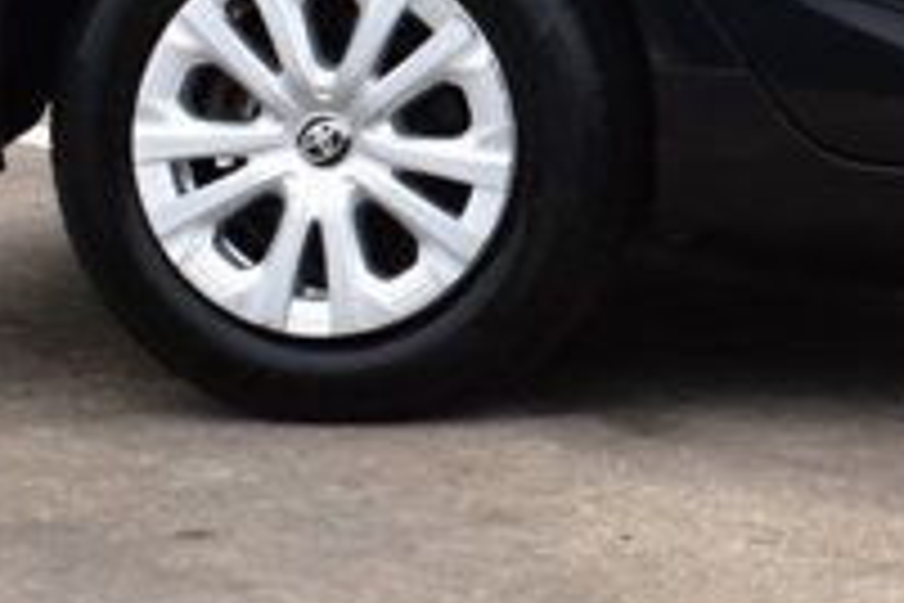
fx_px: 4595
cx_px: 1471
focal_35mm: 183
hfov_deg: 10.7
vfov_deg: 7.5
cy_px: -32
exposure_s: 1/80
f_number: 8
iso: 400
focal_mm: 24
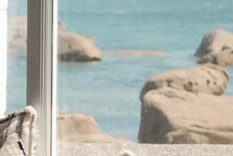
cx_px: -425
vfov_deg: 4.7
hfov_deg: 6.5
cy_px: -4
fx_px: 1885
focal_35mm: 291
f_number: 3.2
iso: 1000
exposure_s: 1/4000
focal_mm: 31.1
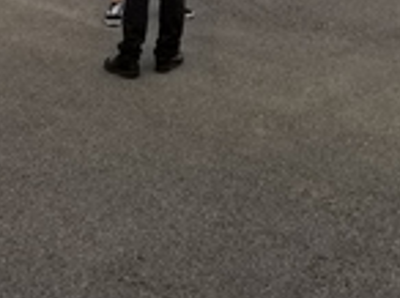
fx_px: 808
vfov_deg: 16.9
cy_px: -254
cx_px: 384
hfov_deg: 26.6
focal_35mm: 70
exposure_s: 1/630
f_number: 2.2
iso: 50
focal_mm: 2.23
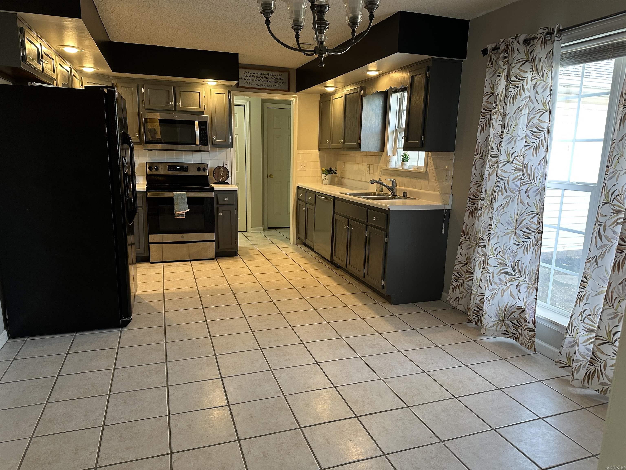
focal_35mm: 24
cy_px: 235
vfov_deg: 56.8
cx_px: 313
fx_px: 434
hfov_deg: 71.6
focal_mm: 6.86
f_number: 1.78
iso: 125
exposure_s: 1/60
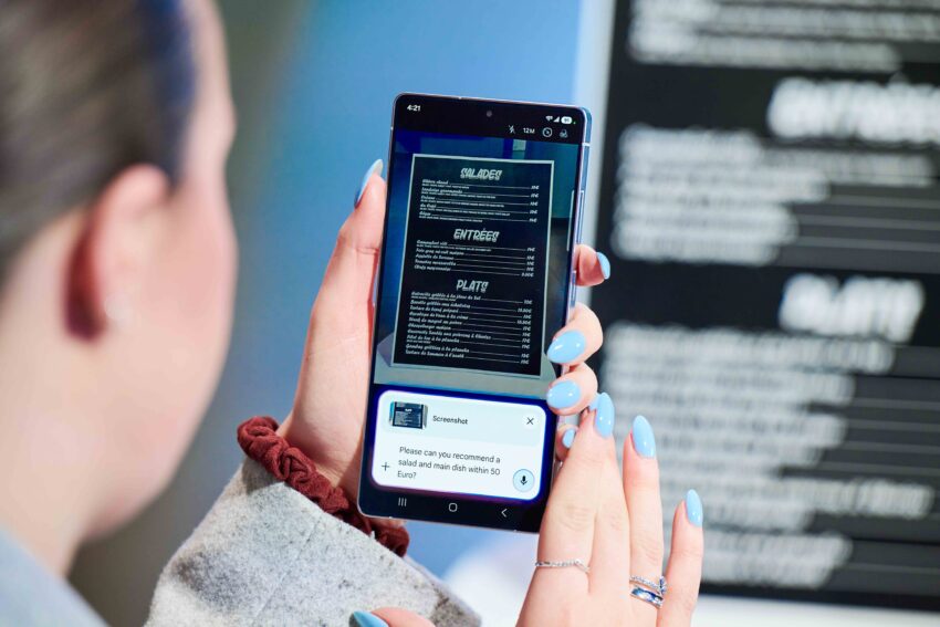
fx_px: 5223
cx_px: 470
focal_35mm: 200
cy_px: 314
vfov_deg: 6.9
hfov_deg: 10.3
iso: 1000
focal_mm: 200
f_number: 4
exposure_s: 1/160
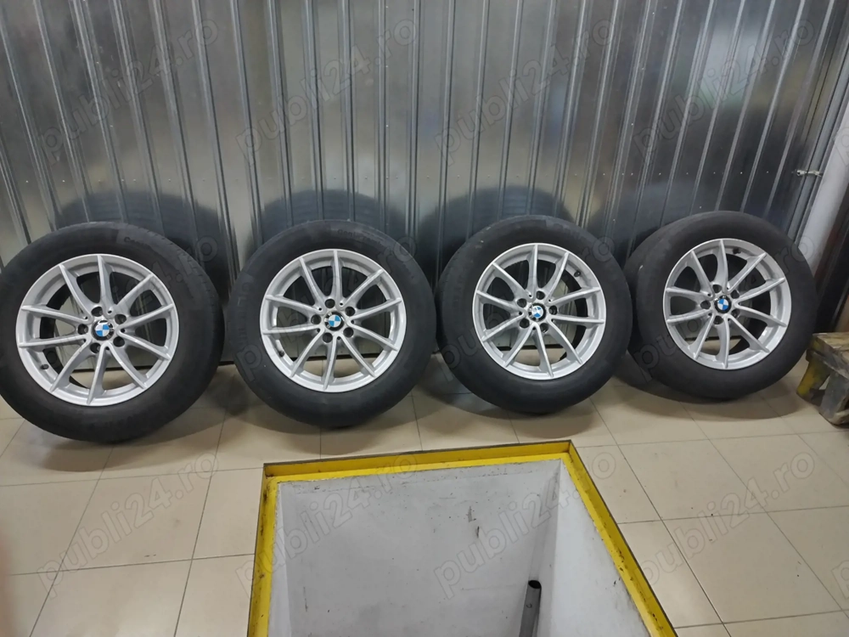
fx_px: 638
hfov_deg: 67.3
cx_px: 424
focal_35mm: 26
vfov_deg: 53.1
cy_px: 318
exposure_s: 1/33.3
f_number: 1.8
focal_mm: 4.75
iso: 582
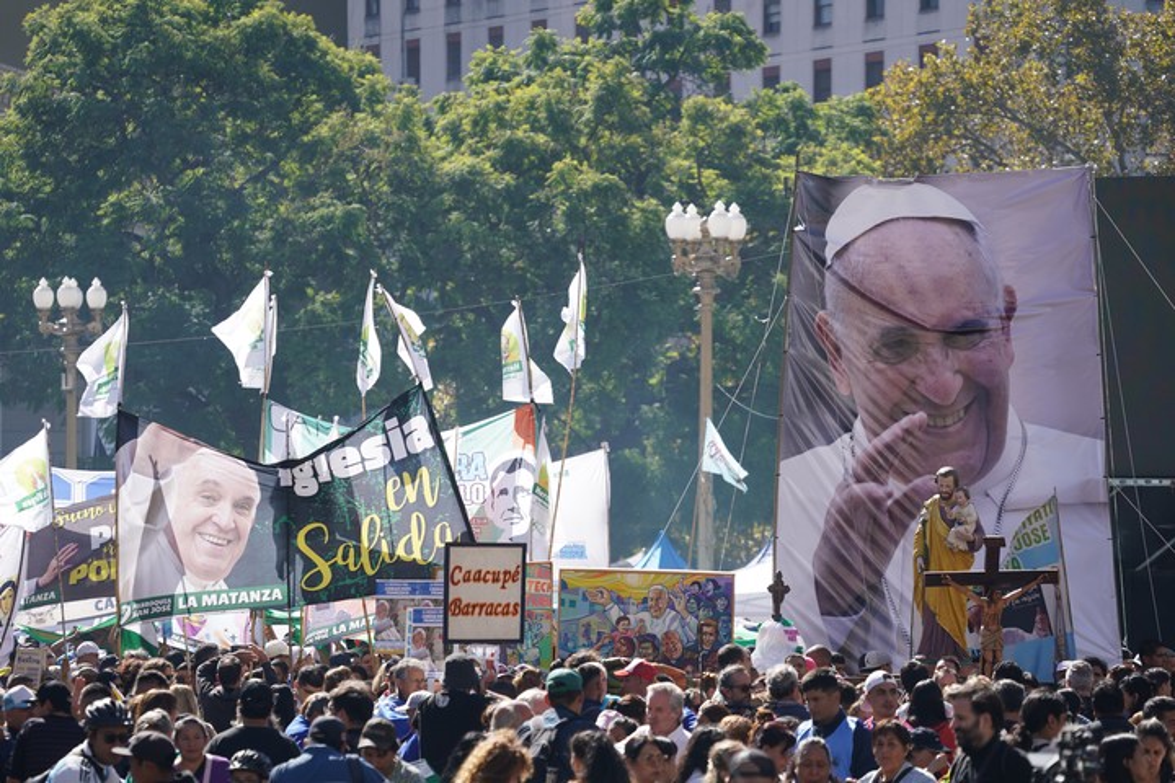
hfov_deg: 11.2
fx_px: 5972
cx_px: 588
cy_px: 392
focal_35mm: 183
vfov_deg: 7.5
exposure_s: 1/400
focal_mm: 183
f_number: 5.6
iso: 160
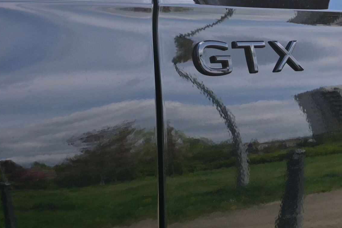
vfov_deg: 15.9
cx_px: 265
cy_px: 80
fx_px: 817
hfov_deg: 23.4
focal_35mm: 86
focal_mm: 34
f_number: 10
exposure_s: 1/100
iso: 100
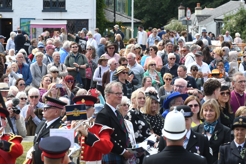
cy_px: 82
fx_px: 1537
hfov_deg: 9.1
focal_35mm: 225
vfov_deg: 6.1
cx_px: 123
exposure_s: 1/640
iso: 640
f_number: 13
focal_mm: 150
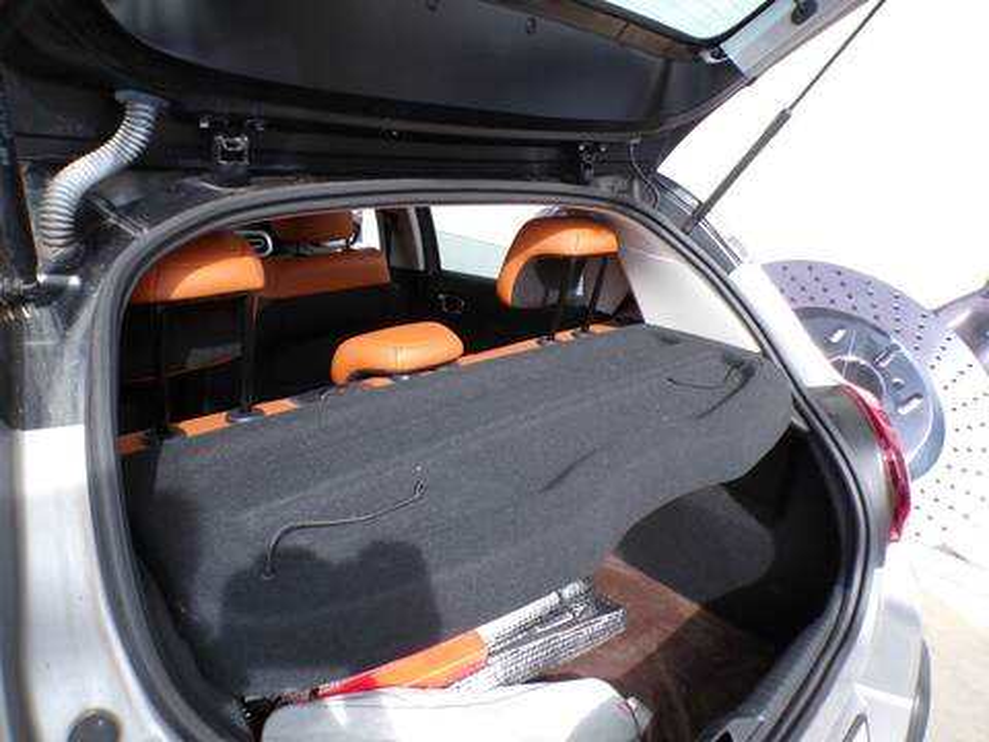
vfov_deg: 56.8
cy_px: 371
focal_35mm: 24
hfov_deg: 71.6
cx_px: 494
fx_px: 686
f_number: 5.8
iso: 100
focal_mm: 4.3
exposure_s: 1/90
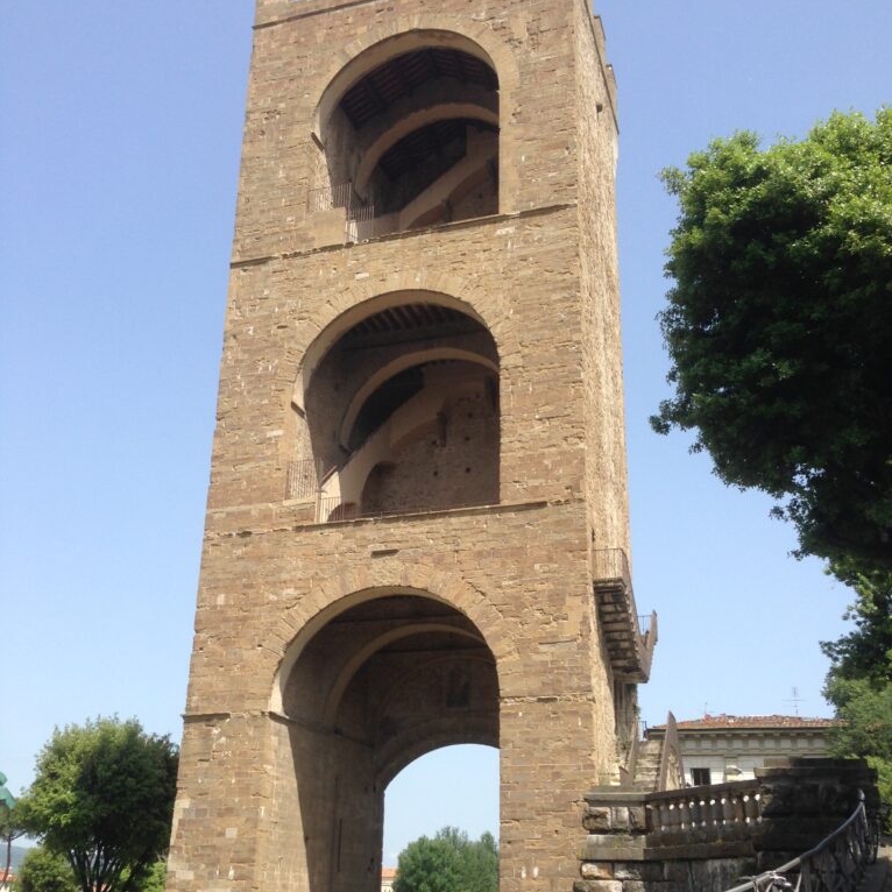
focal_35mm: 39
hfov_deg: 42.8
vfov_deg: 42.8
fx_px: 1137
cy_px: 500
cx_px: 446
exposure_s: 1/1063
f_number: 2.4
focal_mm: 4.12
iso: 50
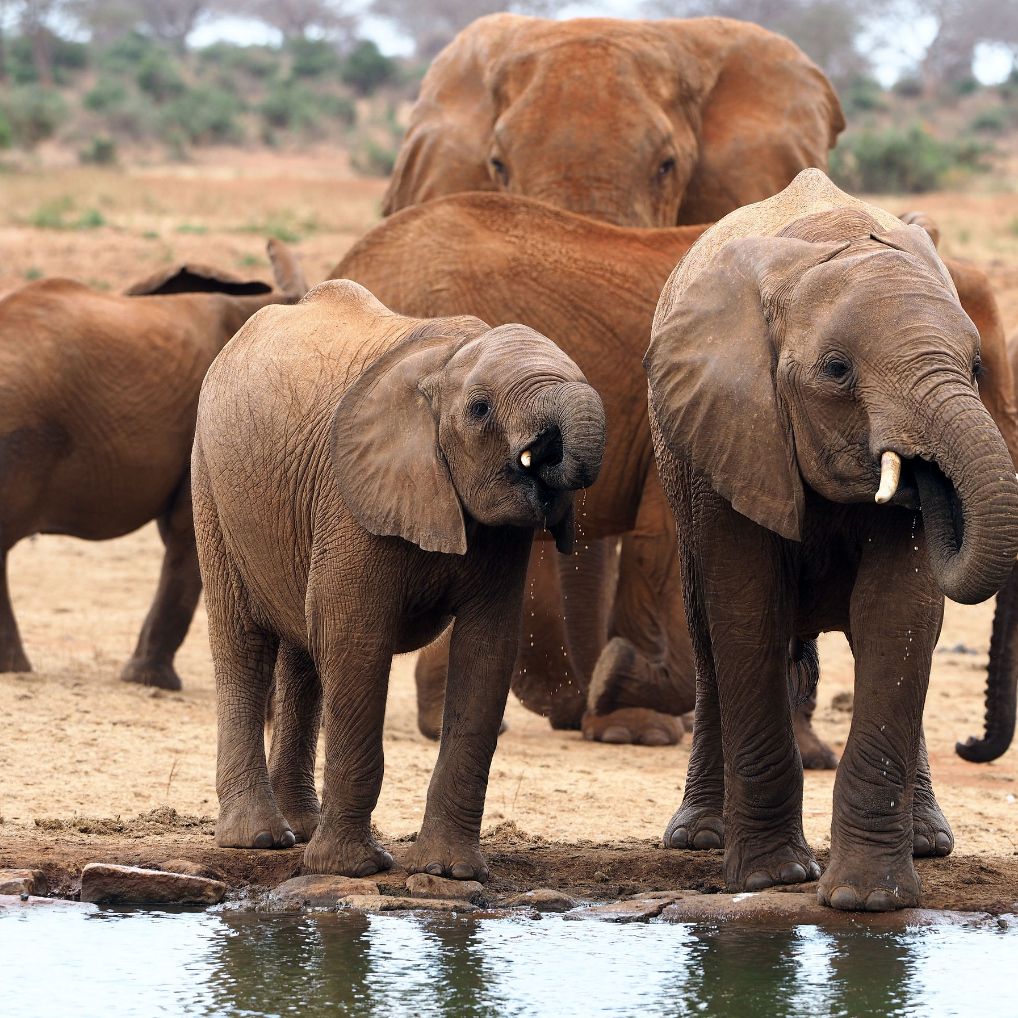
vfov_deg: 4.9
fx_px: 11811
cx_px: 623
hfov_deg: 4.9
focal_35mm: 355
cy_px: 510
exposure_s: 1/500
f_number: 4
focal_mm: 150
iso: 200
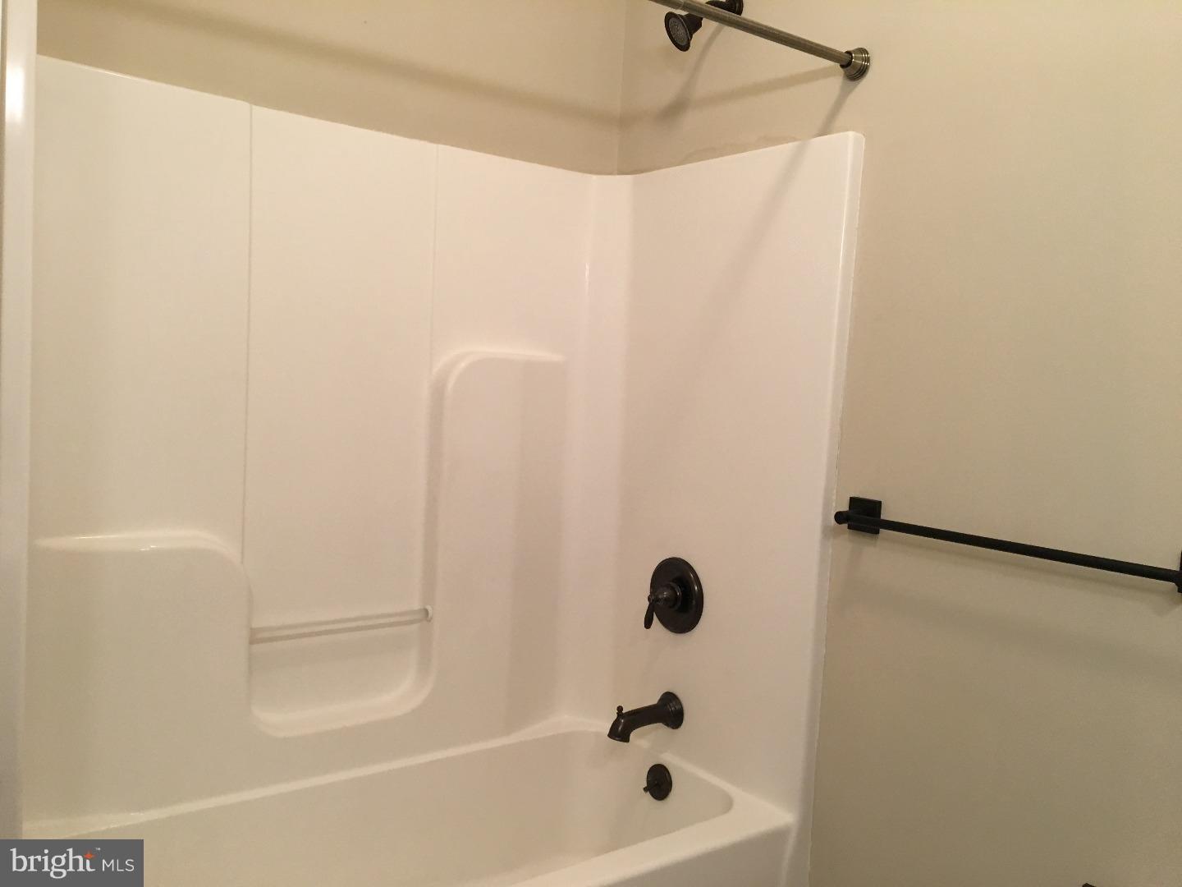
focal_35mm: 29
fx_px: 990
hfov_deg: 61.7
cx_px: 591
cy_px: 444
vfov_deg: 48.2
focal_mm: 4.15
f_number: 2.2
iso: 100
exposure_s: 1/30
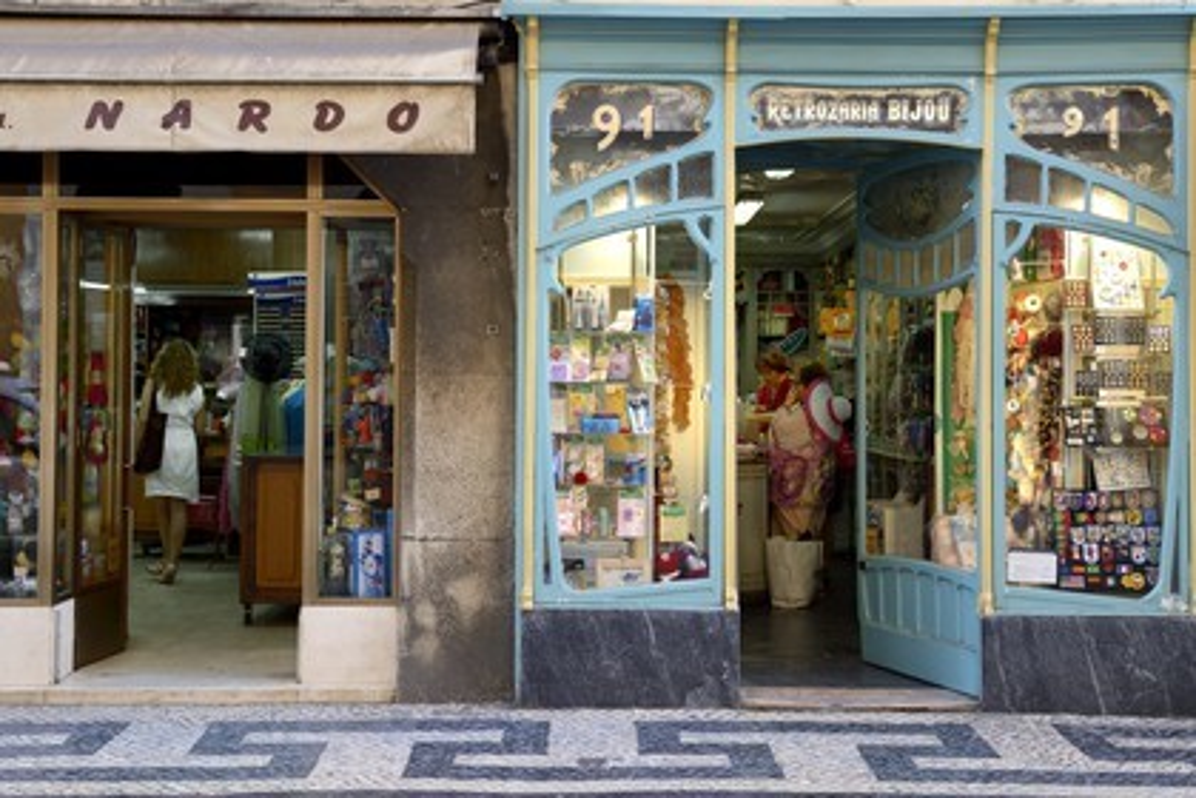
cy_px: 399
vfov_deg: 30.5
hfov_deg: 44.5
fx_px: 1462
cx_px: 598
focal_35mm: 44
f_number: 5.6
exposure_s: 1/80
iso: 400
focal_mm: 44
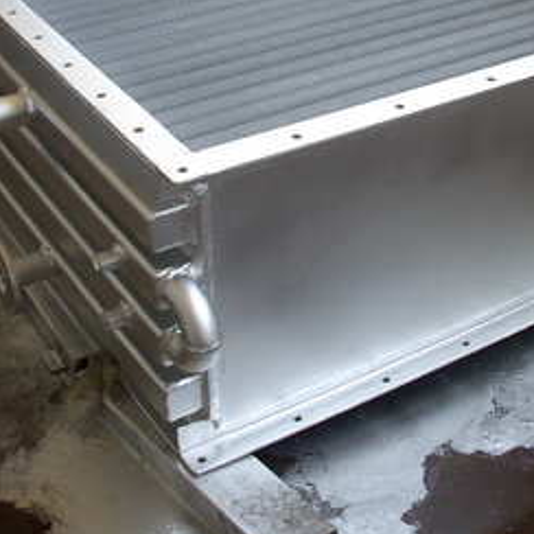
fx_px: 1169
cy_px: 148
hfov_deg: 25.5
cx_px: 370
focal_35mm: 67
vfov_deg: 25.5
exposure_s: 1/74.5
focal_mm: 6.2
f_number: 2.8
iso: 64
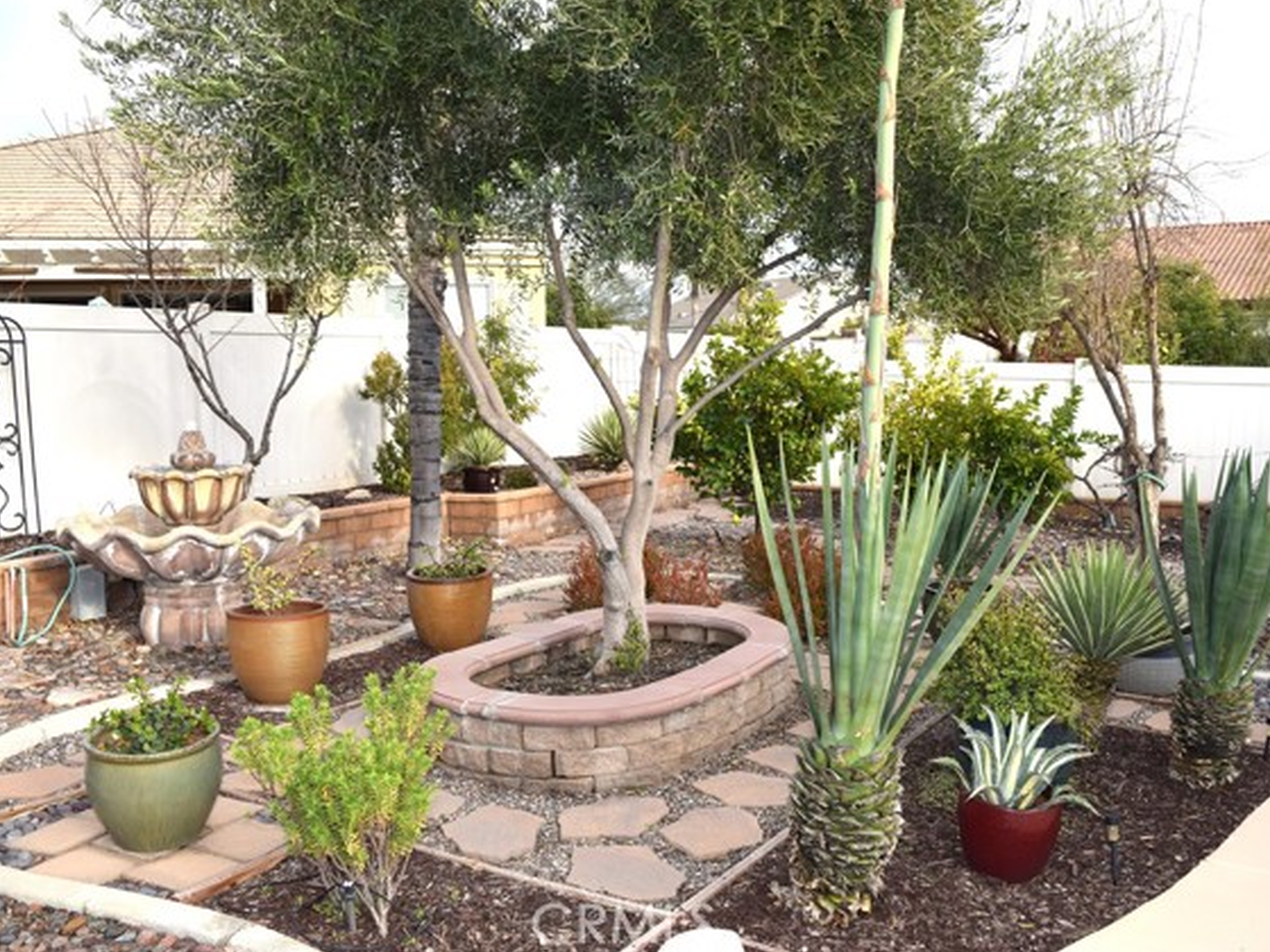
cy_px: 473
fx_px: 1211
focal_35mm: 33
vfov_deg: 42.9
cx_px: 649
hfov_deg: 55.3
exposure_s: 1/200
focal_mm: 20
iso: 100
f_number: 5.6
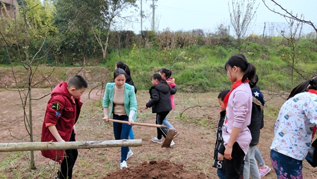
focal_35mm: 33
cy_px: 107
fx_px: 278
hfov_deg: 59.5
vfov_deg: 35.6
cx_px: 159
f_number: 1.8
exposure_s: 1/566
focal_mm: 3.95
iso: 104
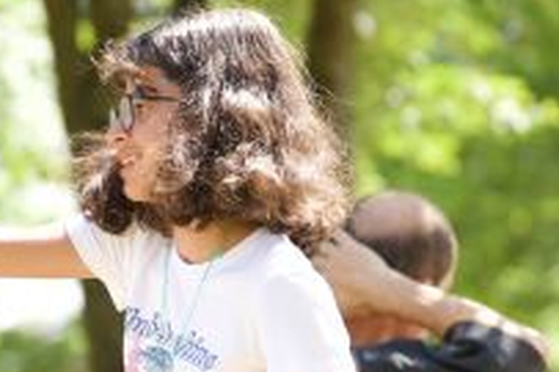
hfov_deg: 6.6
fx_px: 4856
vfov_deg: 4.4
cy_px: 306
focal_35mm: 313
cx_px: -8
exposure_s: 1/1000
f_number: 3.2
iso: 500
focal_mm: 106
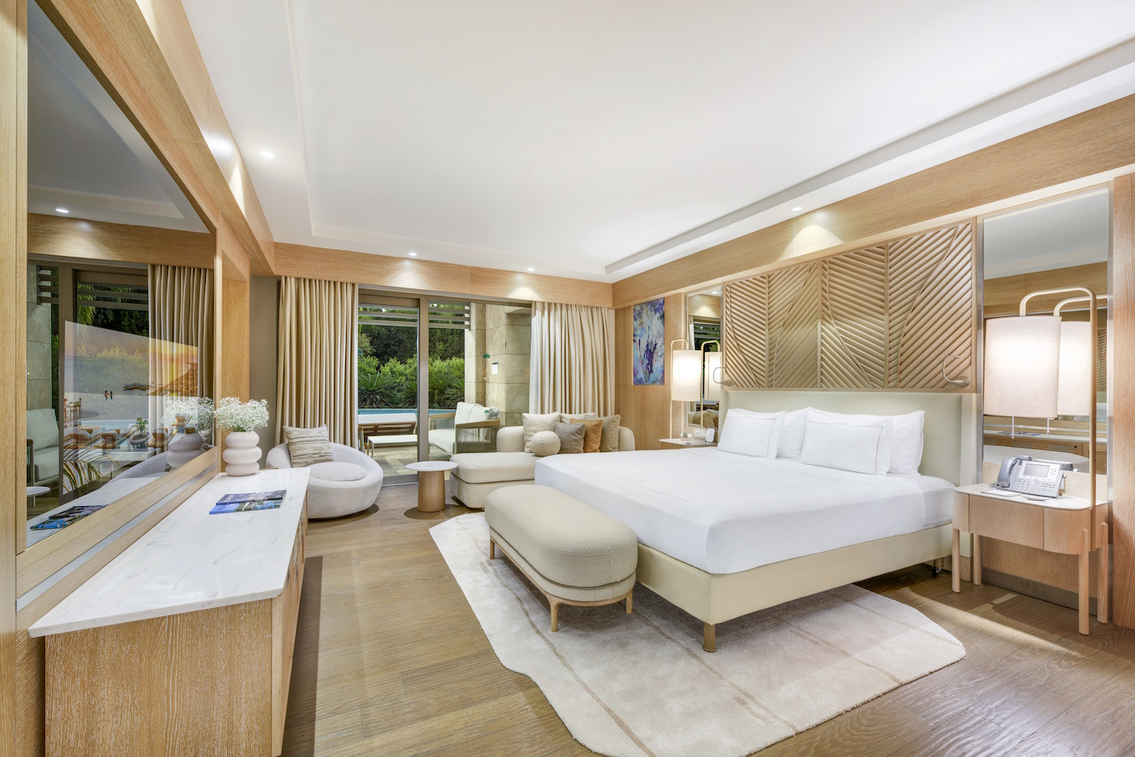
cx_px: 568
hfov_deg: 100.4
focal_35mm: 15
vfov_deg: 77.3
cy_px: 378
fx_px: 473
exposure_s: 2
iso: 100
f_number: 11
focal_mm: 15
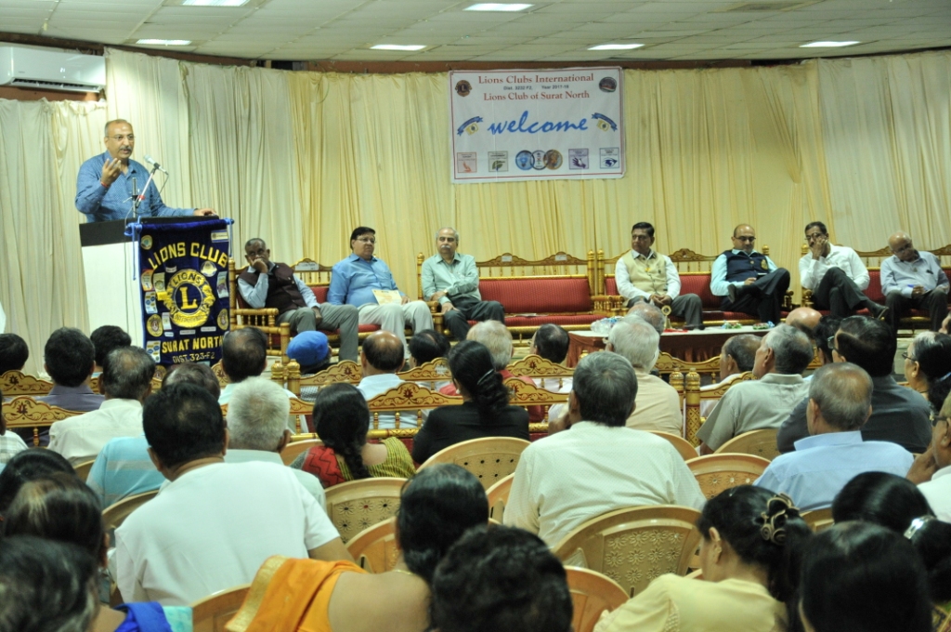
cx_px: 476
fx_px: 1979
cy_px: 316
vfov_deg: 18.1
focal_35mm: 75
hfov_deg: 27.0
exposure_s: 1/30
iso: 1600
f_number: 5
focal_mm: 50
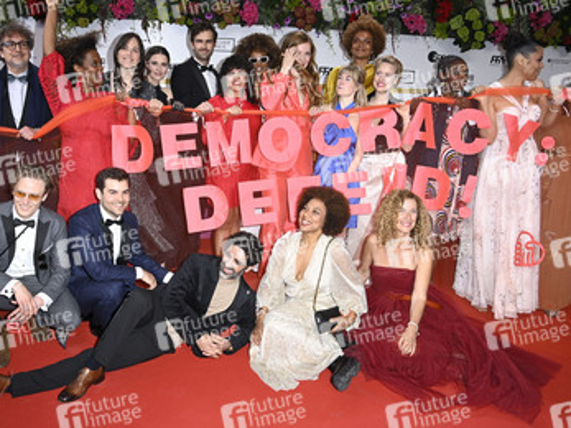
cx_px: 220
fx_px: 495
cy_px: 207
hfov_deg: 59.3
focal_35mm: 30
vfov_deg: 46.8
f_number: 6.3
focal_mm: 24
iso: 640
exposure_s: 1/250
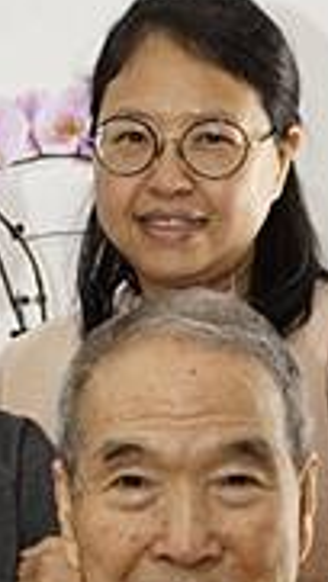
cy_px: 701
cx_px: -190
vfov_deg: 10.9
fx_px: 2995
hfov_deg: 6.2
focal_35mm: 194
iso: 400
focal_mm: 28
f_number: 5.6
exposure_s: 1/40
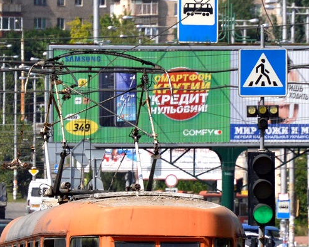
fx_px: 6280
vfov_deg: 2.3
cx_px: 149
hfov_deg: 2.8
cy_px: 252
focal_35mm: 687
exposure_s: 1/4000
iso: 800
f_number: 8
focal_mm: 200
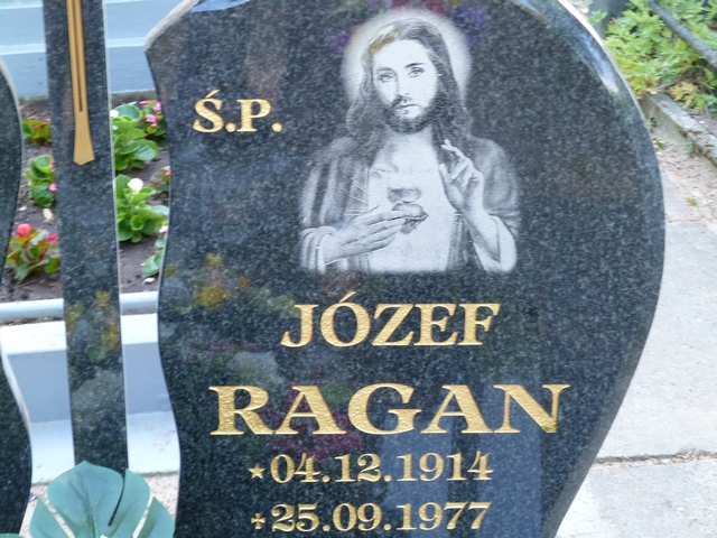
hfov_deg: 23.6
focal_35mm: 83
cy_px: 269
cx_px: 358
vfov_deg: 17.8
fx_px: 1719
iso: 200
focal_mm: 13.7
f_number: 4.2
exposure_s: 1/40
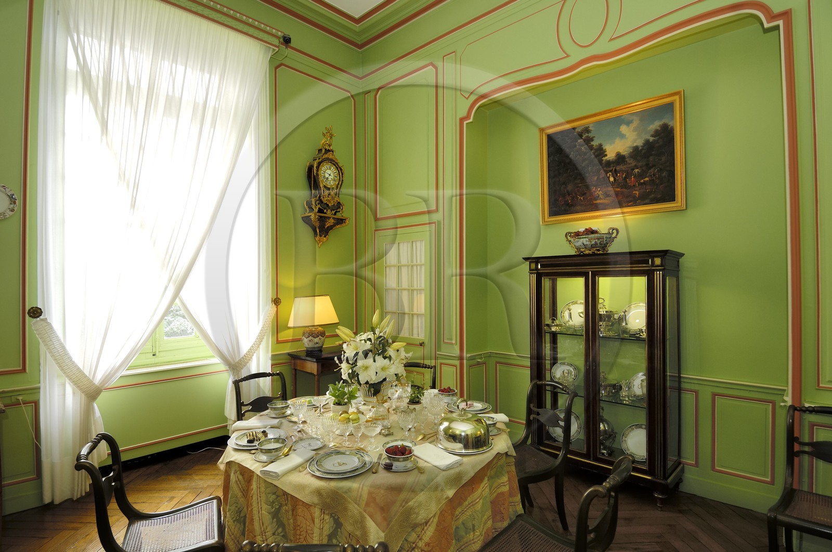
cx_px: 416
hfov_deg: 90.1
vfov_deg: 67.2
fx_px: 415
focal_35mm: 18
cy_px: 276
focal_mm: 12
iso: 100
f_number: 5.6
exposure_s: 1/15
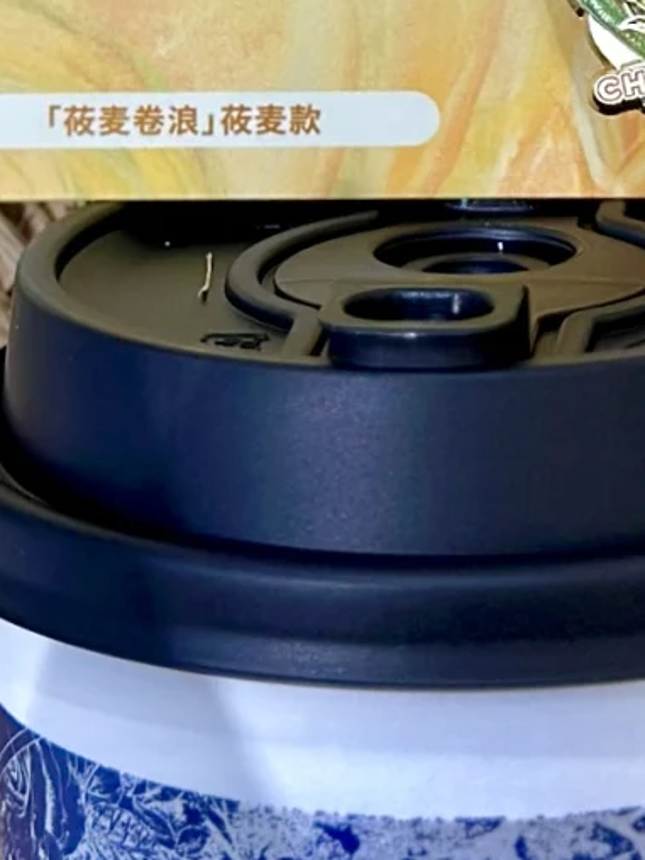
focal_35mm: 136
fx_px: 3379
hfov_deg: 10.9
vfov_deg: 14.1
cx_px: 300
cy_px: -135
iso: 100
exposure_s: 1/50
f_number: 1.78
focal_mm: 6.86
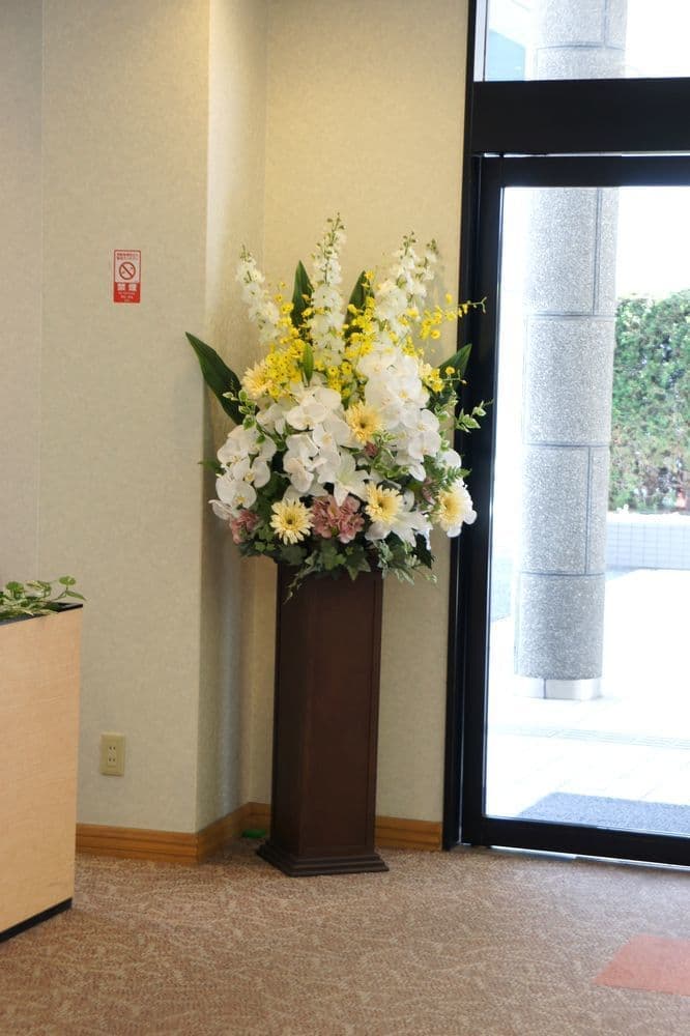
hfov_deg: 16.5
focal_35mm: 82
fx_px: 2373
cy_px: 518
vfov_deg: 24.6
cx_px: 345
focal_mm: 55
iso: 200
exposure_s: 1/20
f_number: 5.6
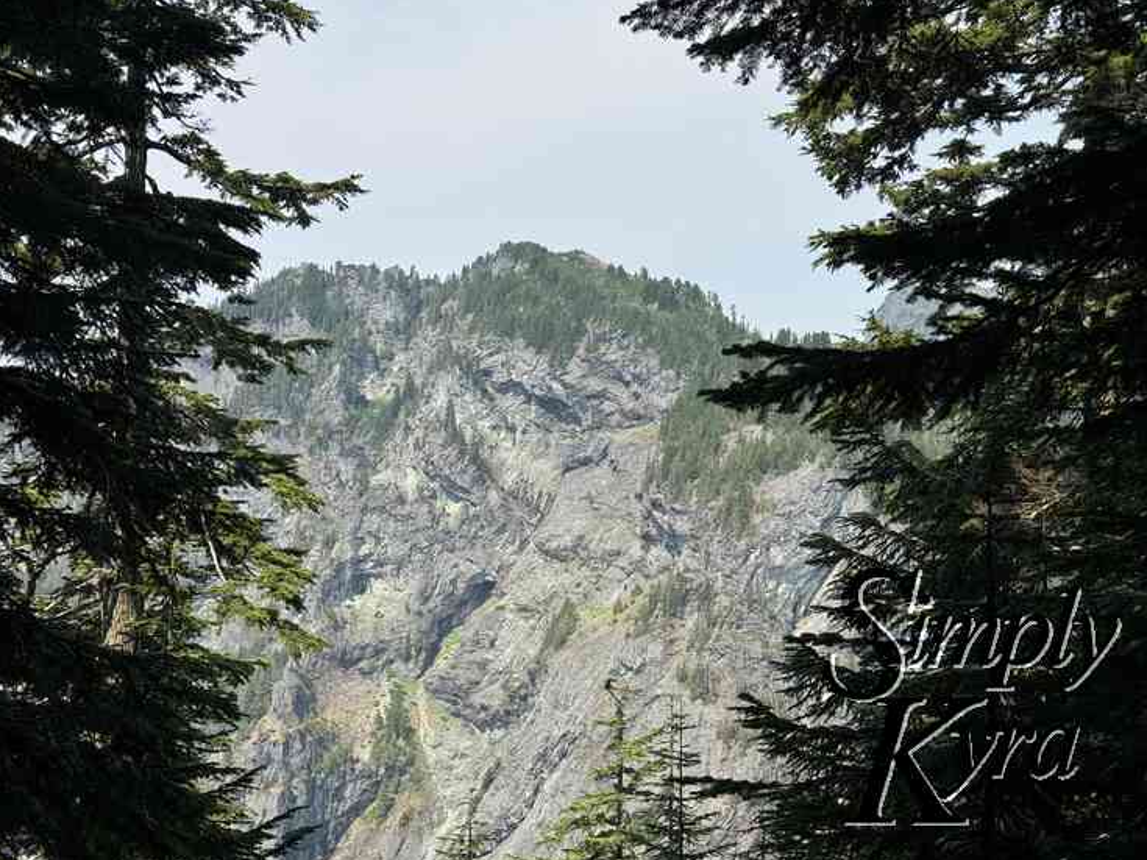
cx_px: 571
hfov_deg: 38.9
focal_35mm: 49
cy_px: 433
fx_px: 1623
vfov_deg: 29.7
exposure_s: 1/3096
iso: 64
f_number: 1.78
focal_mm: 6.76
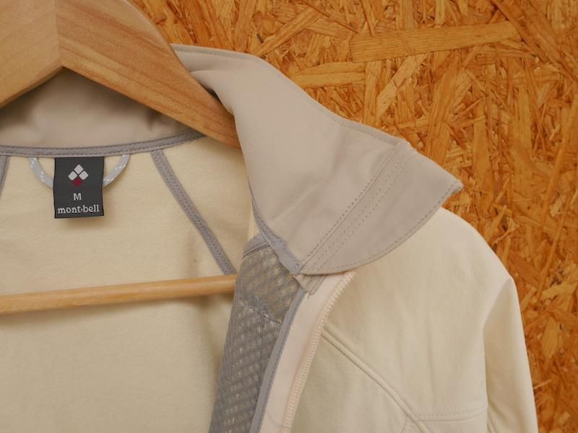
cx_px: 289
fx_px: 468
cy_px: 216
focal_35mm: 28
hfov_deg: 63.4
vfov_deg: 49.7
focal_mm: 14
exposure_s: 1/60
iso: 500
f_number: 6.3
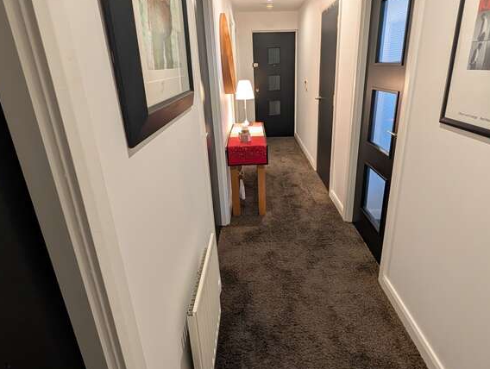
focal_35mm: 19
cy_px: 175
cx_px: 268
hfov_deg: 84.3
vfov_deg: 68.8
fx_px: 269
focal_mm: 2.02
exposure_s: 1/49.3
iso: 243
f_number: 1.7
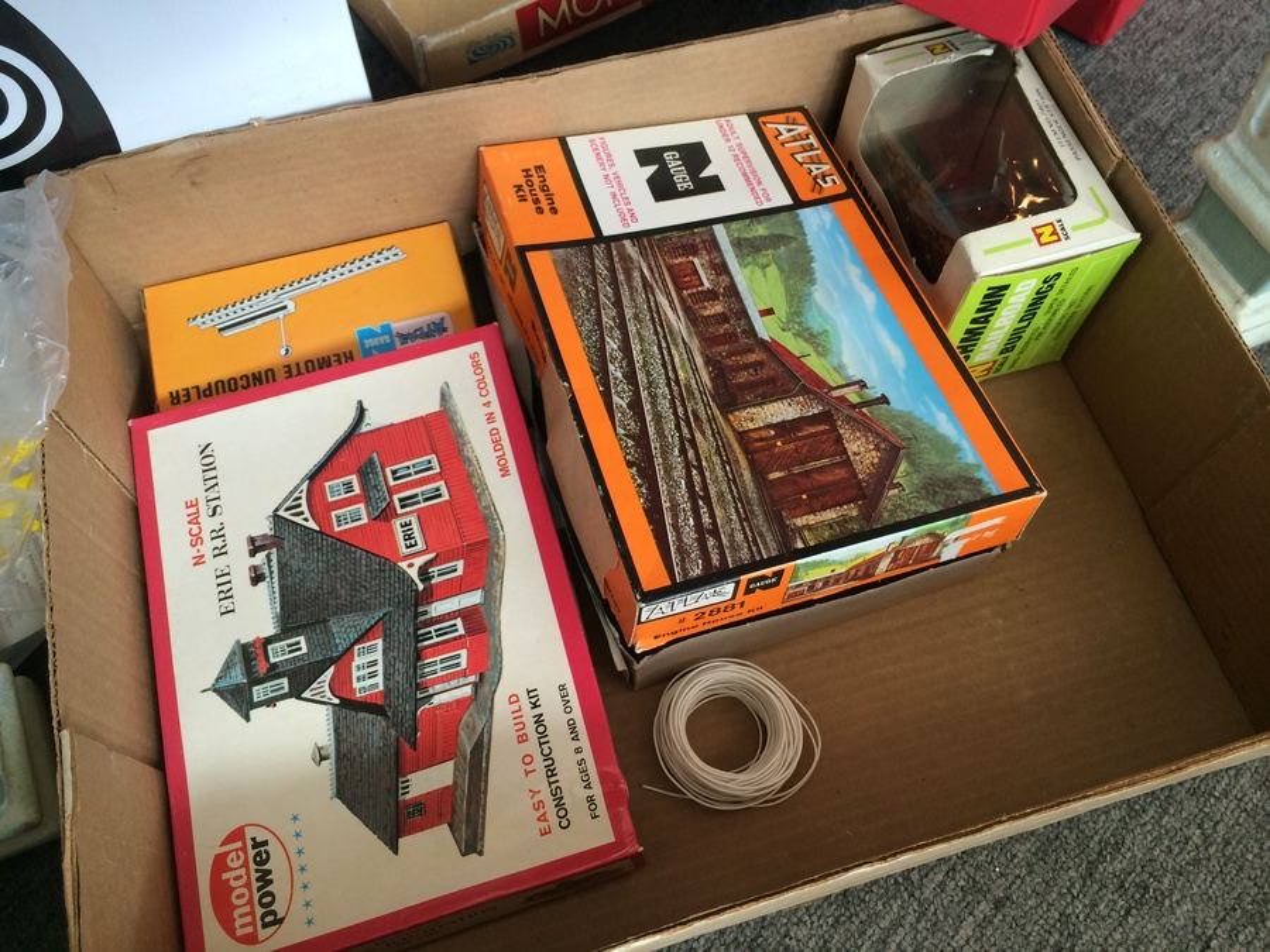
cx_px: 635
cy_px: 476
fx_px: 1101
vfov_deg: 46.8
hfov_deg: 60.0
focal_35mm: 30
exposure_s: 1/30
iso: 40
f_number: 2.2
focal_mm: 4.12
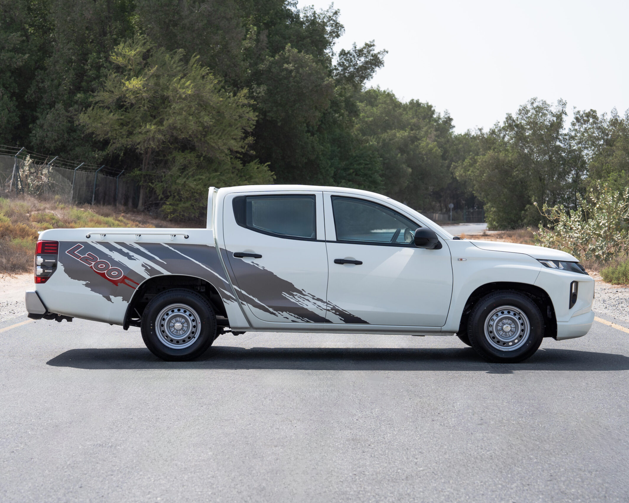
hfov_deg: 24.1
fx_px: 1471
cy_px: 252
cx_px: 317
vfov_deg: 19.4
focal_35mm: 79
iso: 100
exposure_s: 1/800
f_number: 5
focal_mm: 70
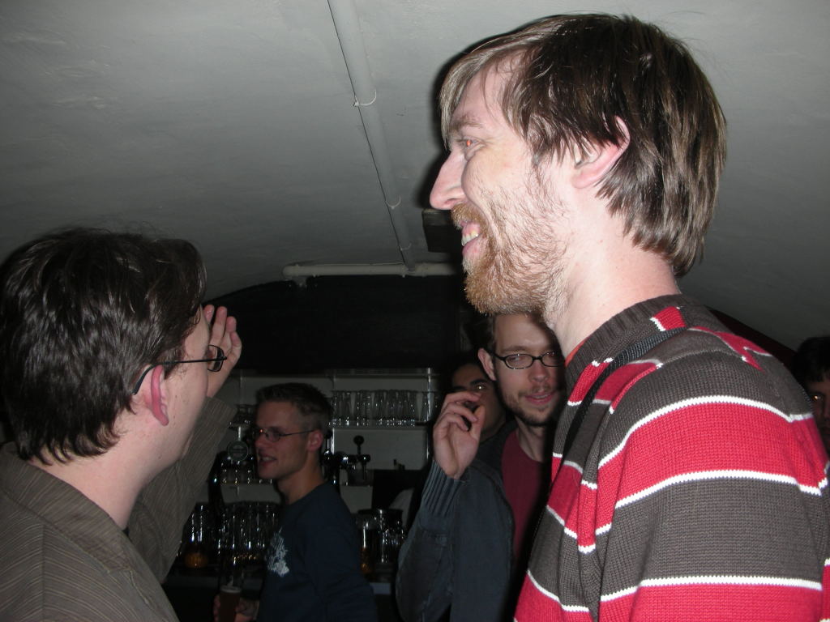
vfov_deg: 40.7
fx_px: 839
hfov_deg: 52.6
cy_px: 311
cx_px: 415
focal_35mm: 35
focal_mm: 5.8
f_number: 3
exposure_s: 1/60.1
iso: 50
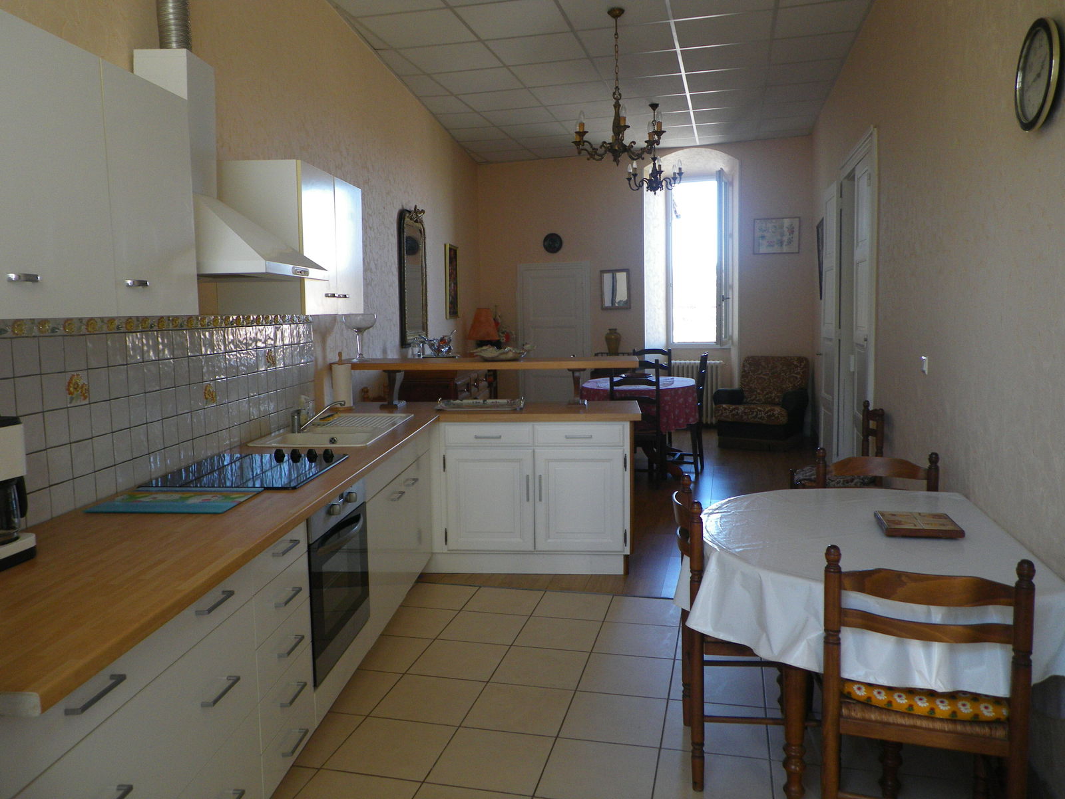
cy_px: 400
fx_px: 861
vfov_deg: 49.7
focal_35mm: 28
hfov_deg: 63.4
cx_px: 532
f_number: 2.6
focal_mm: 4.9
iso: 100
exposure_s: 1/60
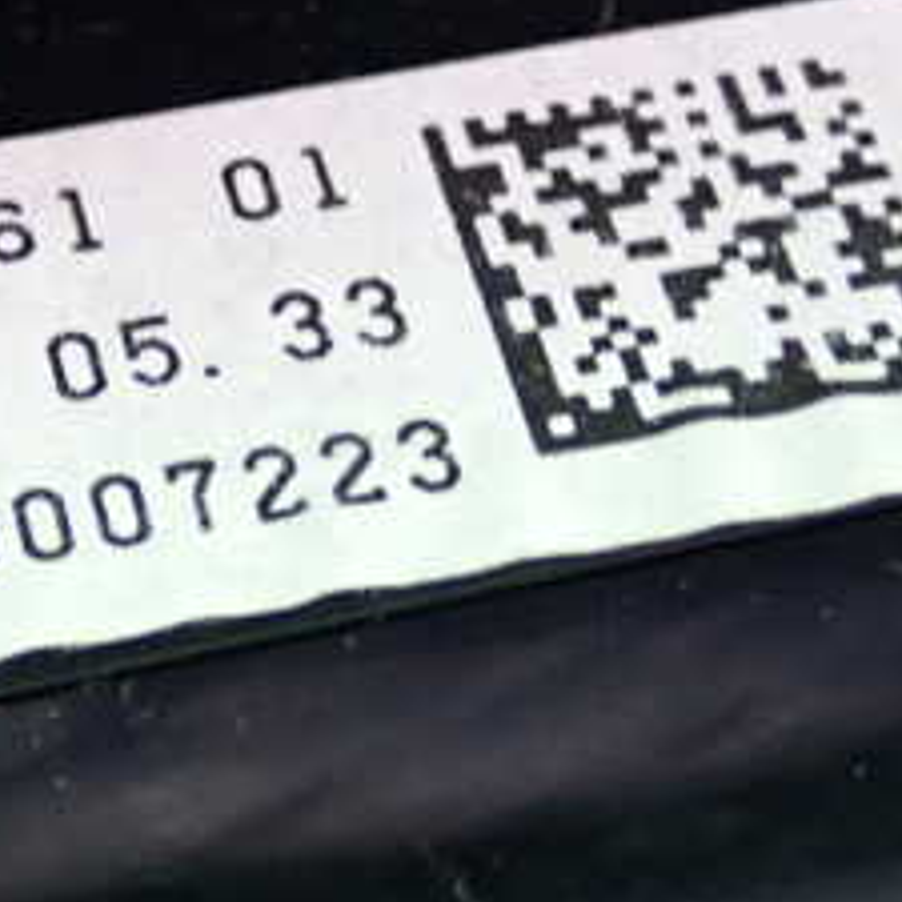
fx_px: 4039
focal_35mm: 137
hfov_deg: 12.4
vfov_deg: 12.7
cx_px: -196
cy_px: 465
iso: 800
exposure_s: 1/25
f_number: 3.5
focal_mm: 10.35
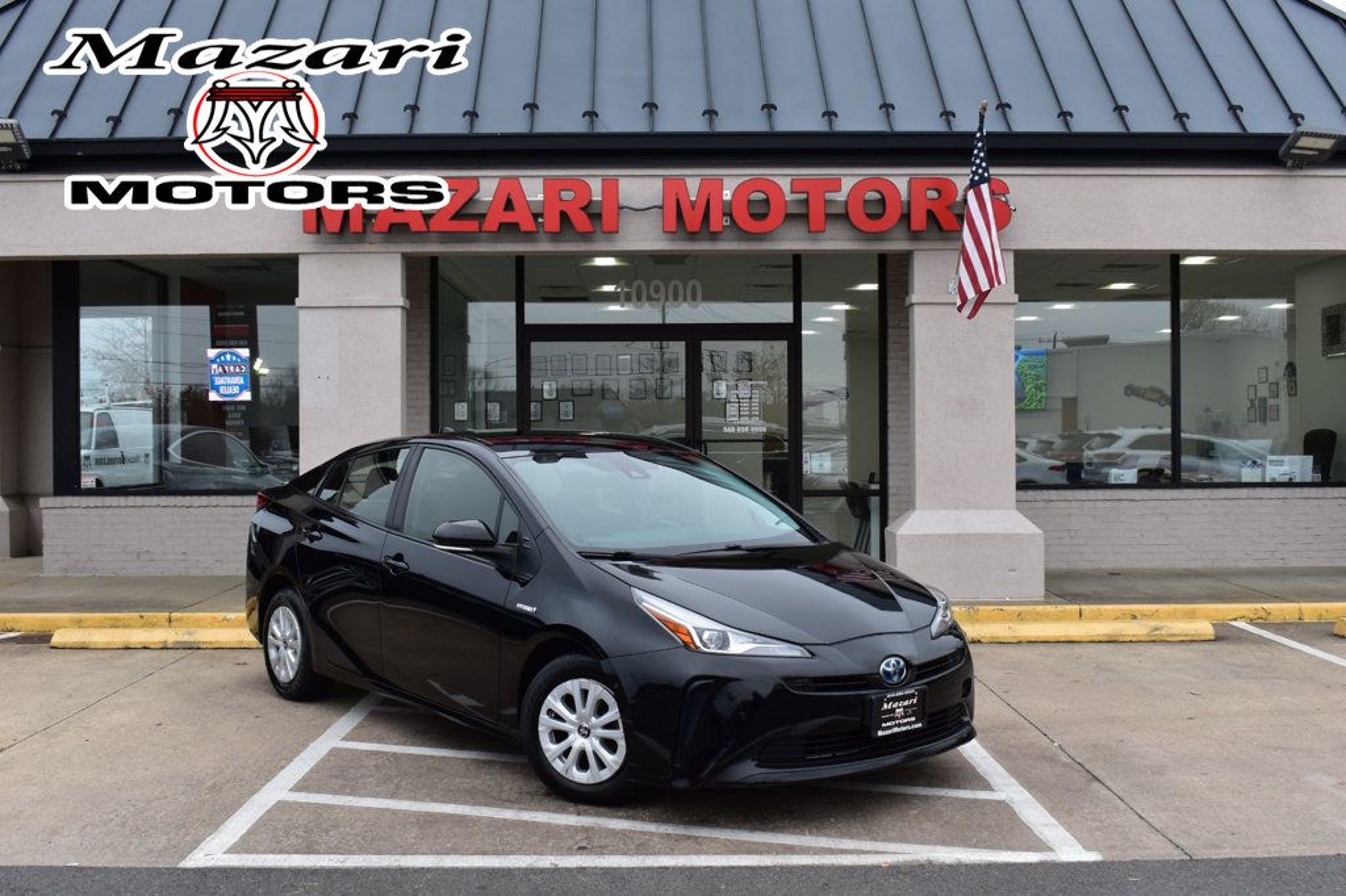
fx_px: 1402
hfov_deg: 51.3
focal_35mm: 38
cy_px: 448
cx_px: 673
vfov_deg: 35.5
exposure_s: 1/100
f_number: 9
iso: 400
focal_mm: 25
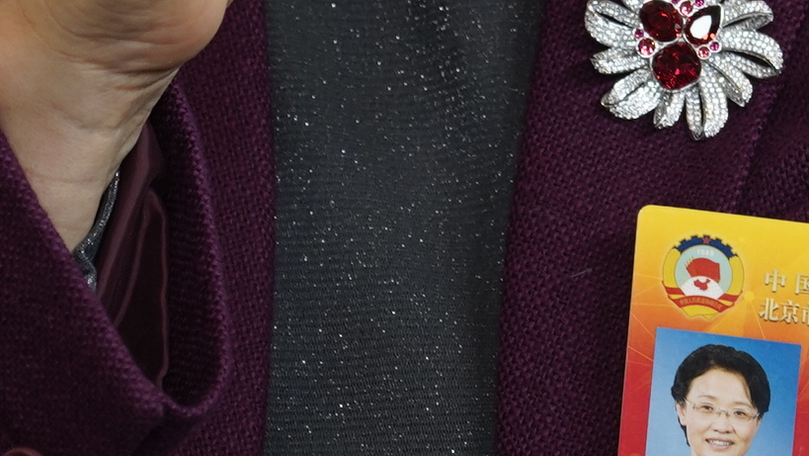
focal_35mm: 833
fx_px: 17872
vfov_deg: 1.5
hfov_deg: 2.6
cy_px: -359
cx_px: 409
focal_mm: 126
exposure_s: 1/125
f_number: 4
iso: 500
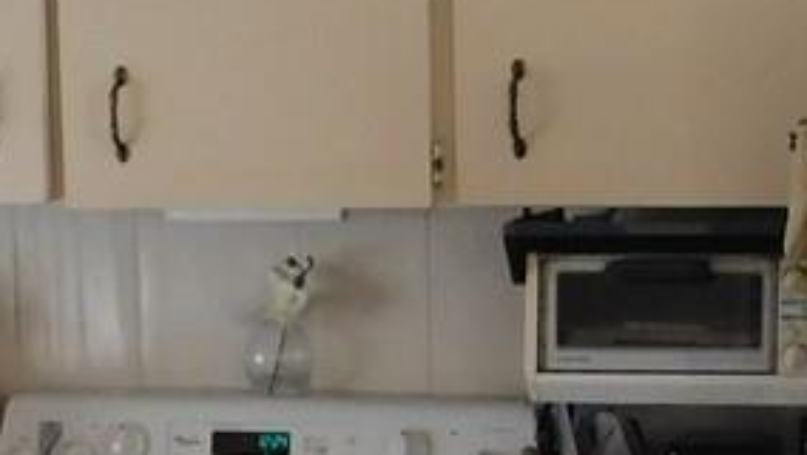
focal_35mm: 141
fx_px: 3018
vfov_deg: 8.5
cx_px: 810
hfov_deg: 15.0
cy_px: 594
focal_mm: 4
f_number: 3
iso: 280
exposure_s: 1/30
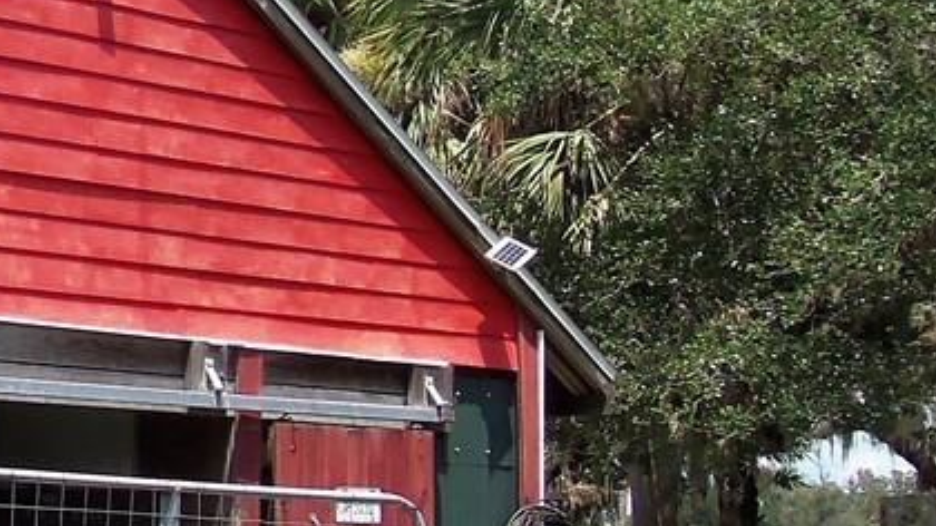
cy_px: 386
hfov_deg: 18.1
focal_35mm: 108
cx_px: -383
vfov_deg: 11.2
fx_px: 2680
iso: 64
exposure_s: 1/500
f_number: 3.2
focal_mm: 4.7
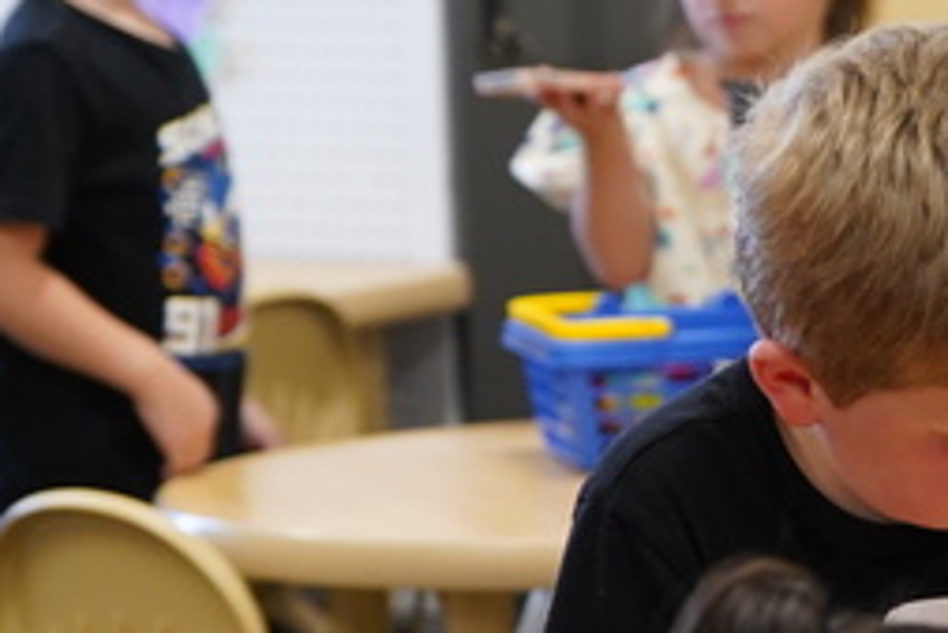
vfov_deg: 4.7
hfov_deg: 6.8
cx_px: 1889
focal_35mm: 291
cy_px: 556
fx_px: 7667
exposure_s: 1/160
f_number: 4
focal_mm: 72
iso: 1600
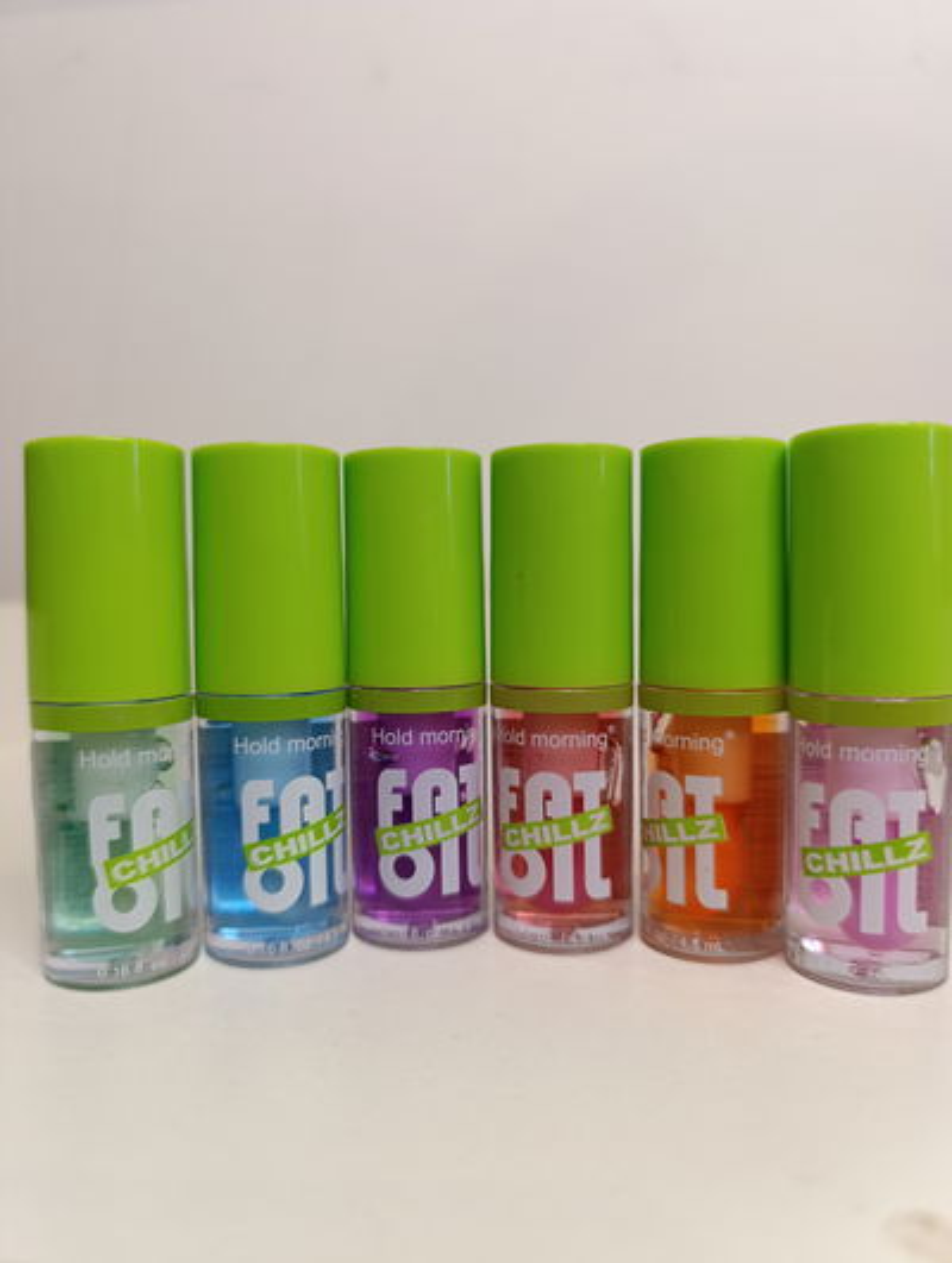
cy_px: 632
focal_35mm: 23
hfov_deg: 59.0
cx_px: 476
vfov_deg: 73.8
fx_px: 841
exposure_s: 1/100
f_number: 1.6
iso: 500
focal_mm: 6.14
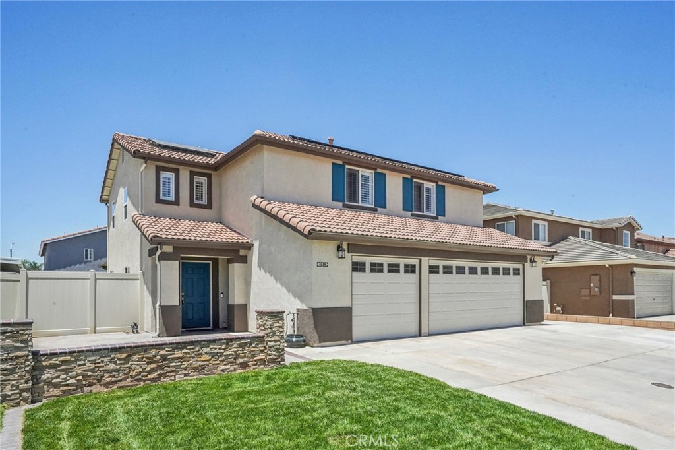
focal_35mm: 21
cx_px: 338
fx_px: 394
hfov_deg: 81.2
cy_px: 225
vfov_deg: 59.5
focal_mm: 21
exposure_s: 1/3000
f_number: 16
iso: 3200
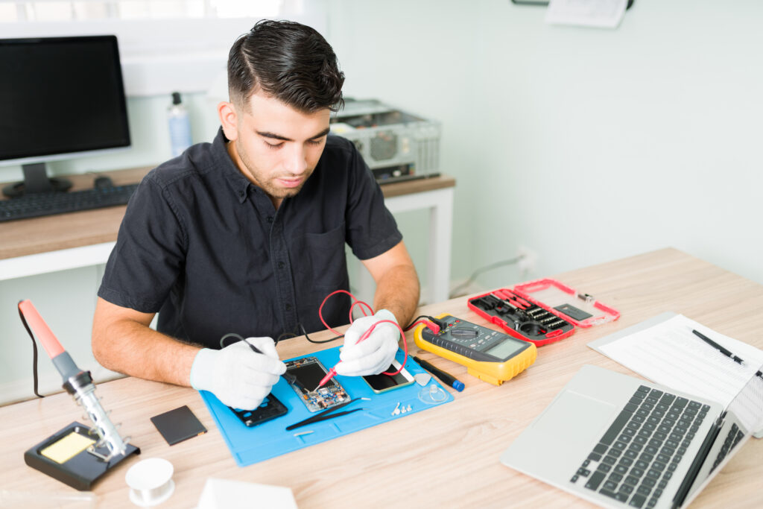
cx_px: 382
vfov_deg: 37.9
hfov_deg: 54.4
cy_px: 254
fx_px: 742
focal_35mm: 35
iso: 100
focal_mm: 35
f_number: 1.8
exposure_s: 1/200
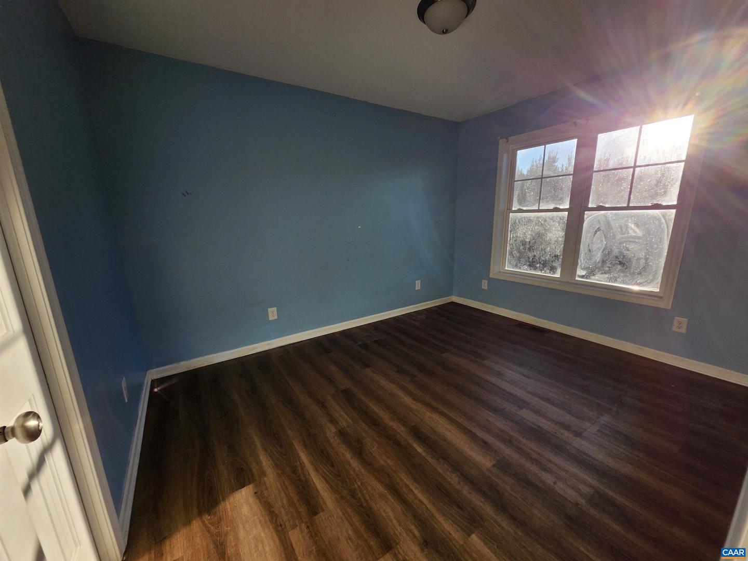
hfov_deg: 106.2
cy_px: 280
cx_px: 374
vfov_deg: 89.9
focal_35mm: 13
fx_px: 281
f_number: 2.2
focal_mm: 1.74
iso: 40
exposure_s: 1/873
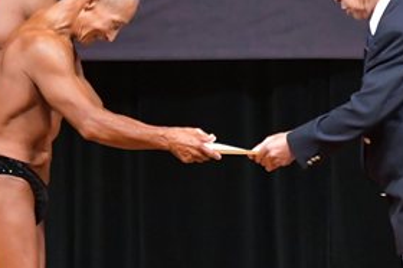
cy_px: 137
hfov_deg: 2.9
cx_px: 196
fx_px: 7905
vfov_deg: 1.9
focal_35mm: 707
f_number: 5.6
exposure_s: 1/400
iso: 6400
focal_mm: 170
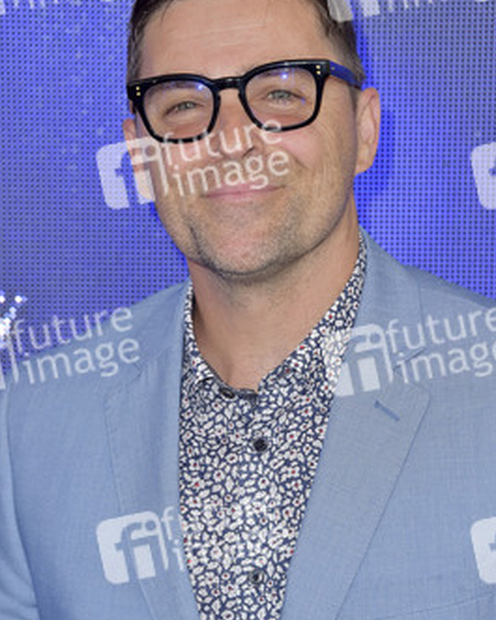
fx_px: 3540
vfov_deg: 10.0
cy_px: 258
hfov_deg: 8.0
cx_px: 248
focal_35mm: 193
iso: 320
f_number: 7.1
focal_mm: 170
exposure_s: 1/250
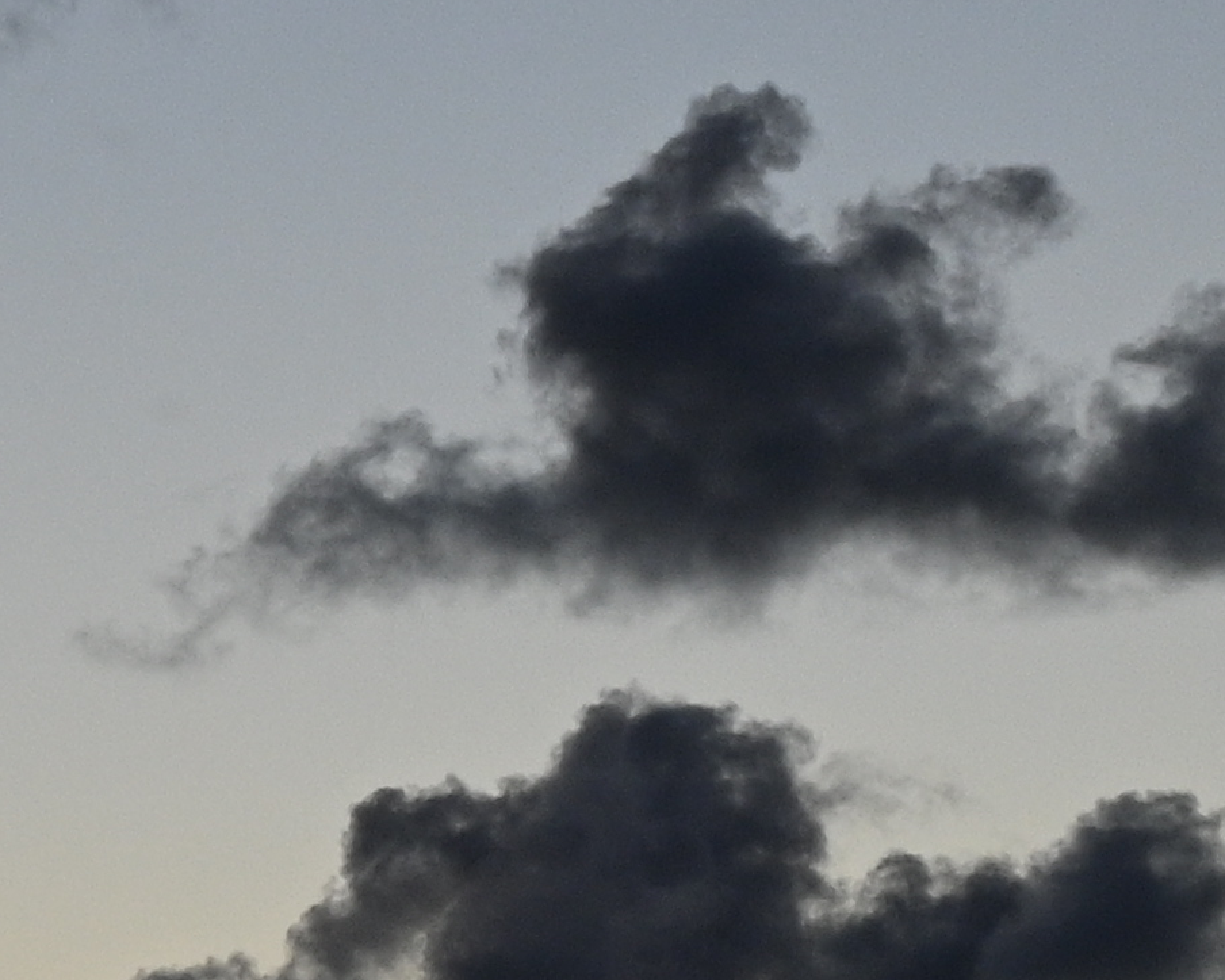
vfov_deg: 5.5
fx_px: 10224
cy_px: 880
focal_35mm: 282
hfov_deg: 6.6
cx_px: -1474
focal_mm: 45
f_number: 20
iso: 450
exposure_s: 1/100
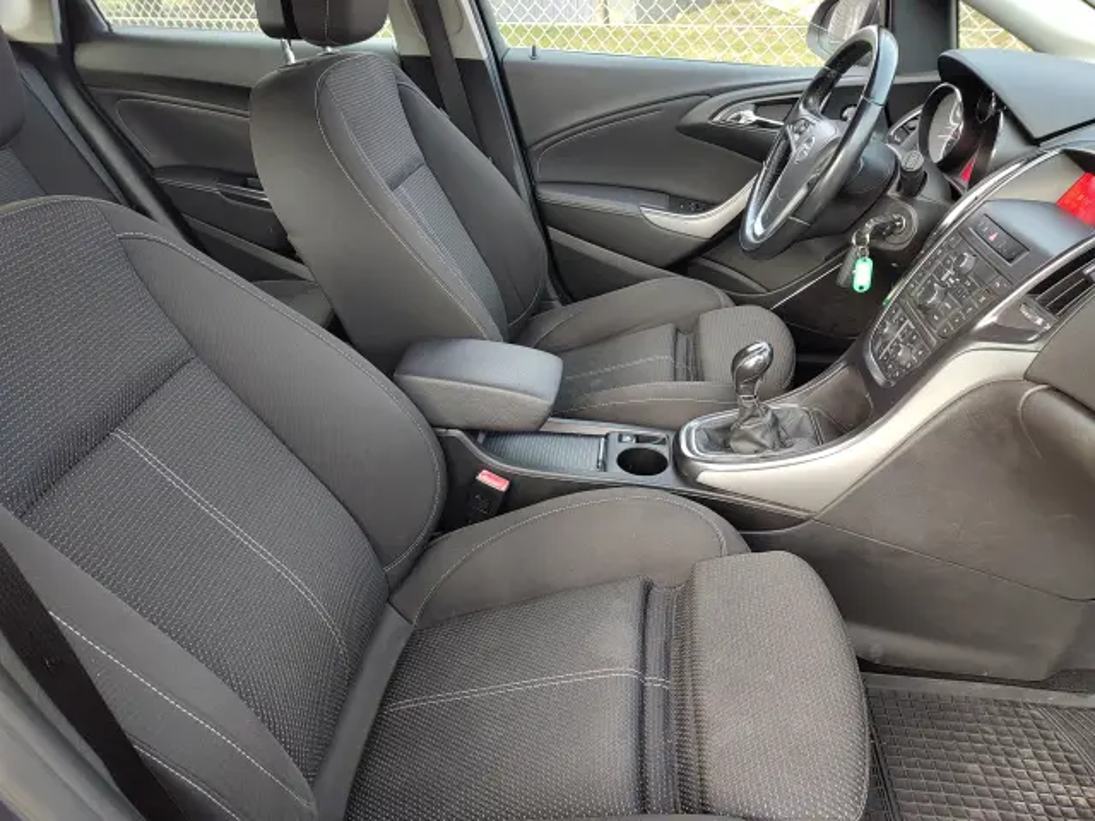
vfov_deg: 58.9
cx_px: 548
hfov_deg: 73.9
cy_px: 410
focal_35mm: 23
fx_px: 728
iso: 152
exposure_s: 1/100
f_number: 1.8
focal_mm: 5.56
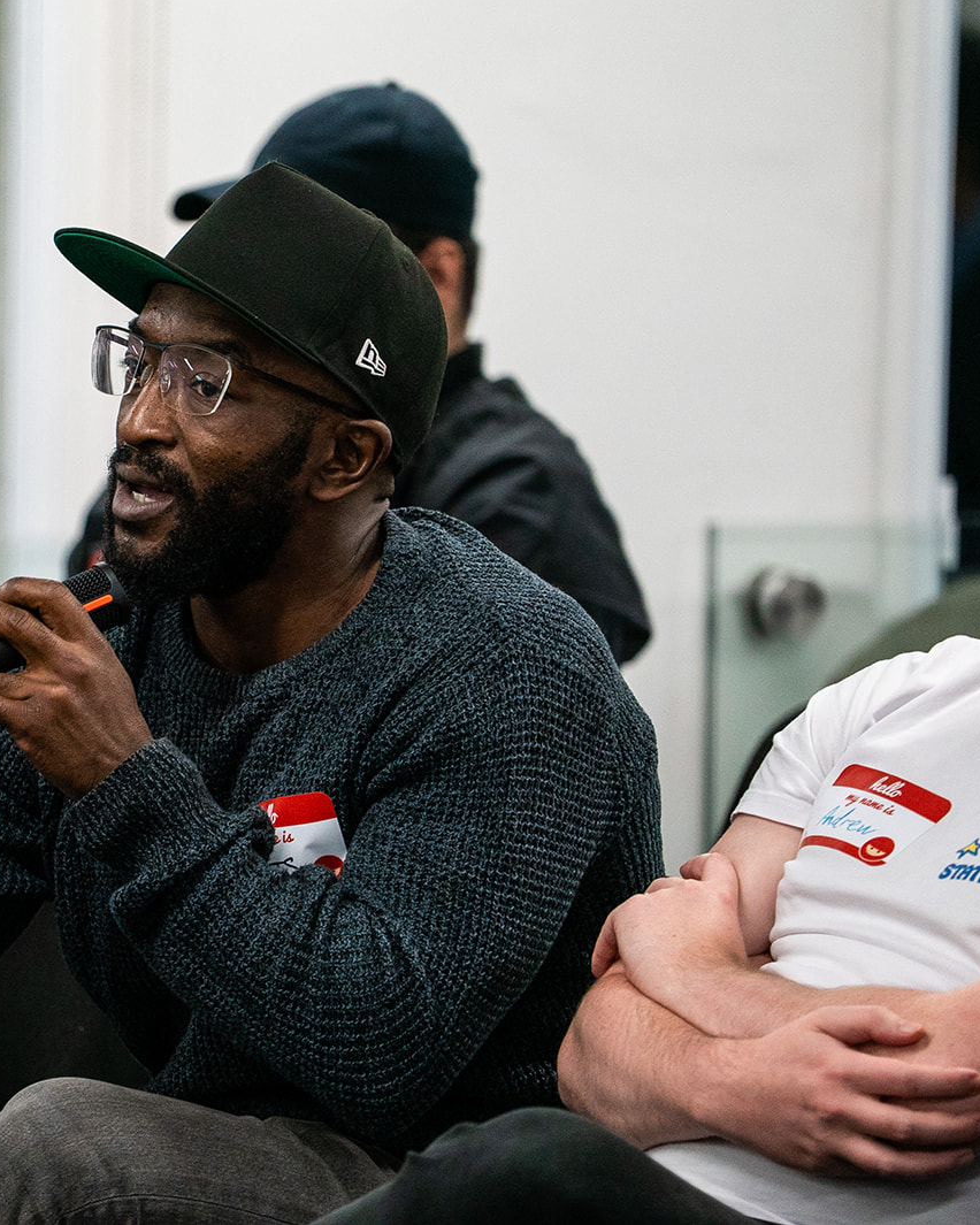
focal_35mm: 374
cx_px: 192
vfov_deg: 5.2
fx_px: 13559
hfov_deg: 4.1
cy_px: 611
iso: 3200
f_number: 5.6
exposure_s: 1/200
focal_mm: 265
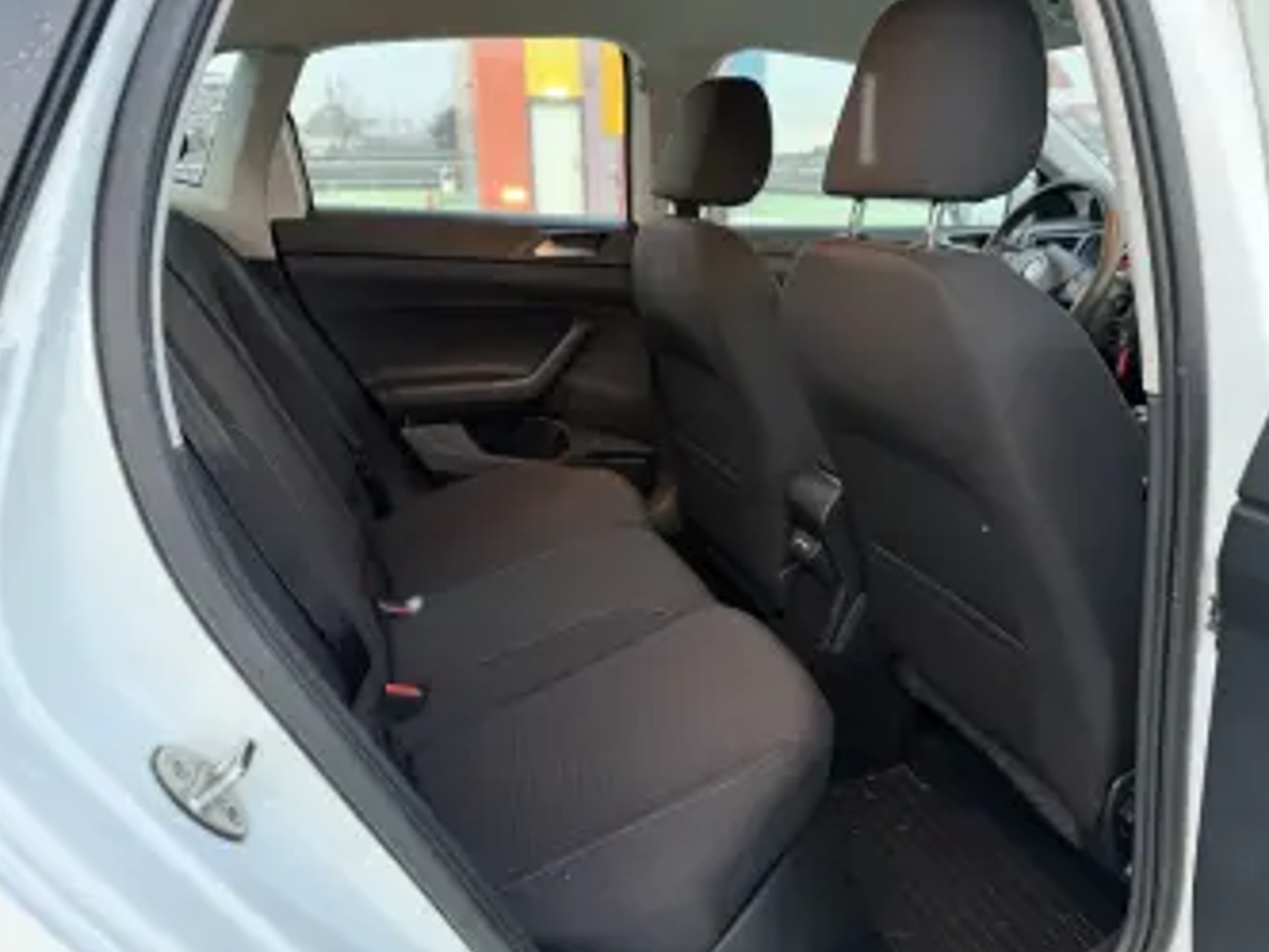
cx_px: 677
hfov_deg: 67.2
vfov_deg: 53.0
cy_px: 512
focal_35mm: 26
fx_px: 953
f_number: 1.78
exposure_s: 1/40
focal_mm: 6.76
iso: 1000
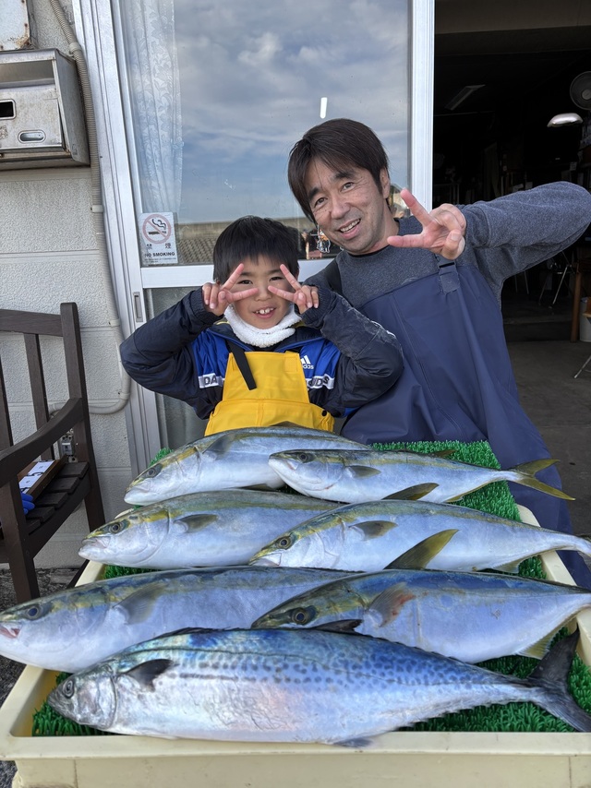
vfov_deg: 67.3
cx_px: 296
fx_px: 592
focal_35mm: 26
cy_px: 394
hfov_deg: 53.0
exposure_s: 1/702
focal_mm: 5.96
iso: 50
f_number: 1.6
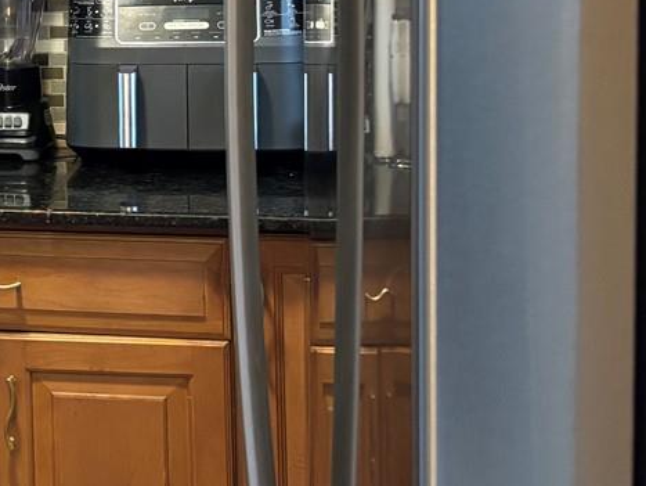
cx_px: -400
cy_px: 18
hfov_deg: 18.7
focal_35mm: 89
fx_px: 1662
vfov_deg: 16.3
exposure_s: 1/60
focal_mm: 5.96
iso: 400
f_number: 1.6
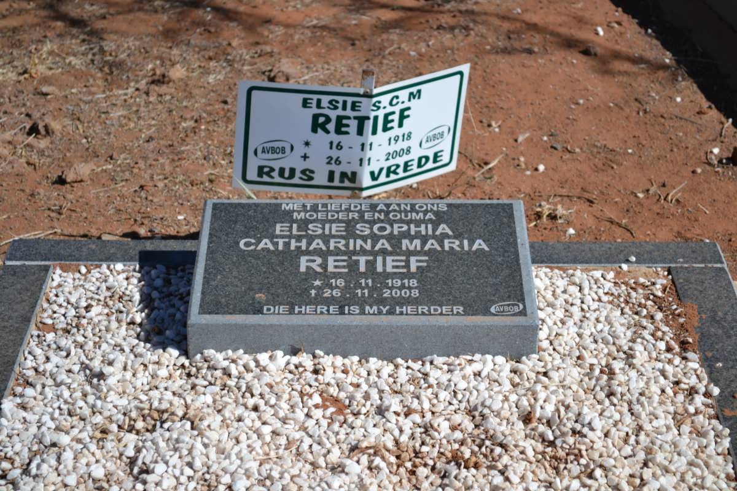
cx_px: 368
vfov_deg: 16.6
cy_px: 246
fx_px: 1689
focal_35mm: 82
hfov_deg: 24.6
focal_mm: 55
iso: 100
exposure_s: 1/160
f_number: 6.3
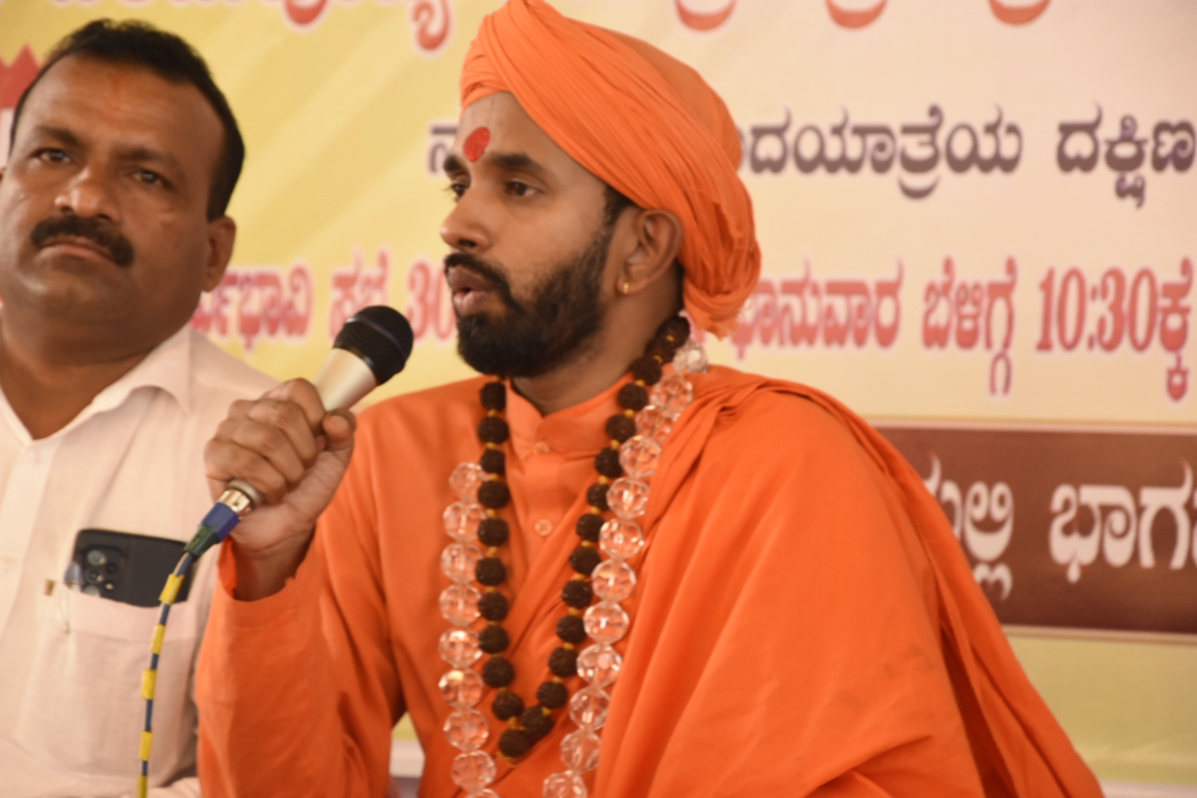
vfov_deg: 8.1
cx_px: 582
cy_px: 385
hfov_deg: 12.1
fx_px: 5636
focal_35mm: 170
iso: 1250
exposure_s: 1/60
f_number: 5.6
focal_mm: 105
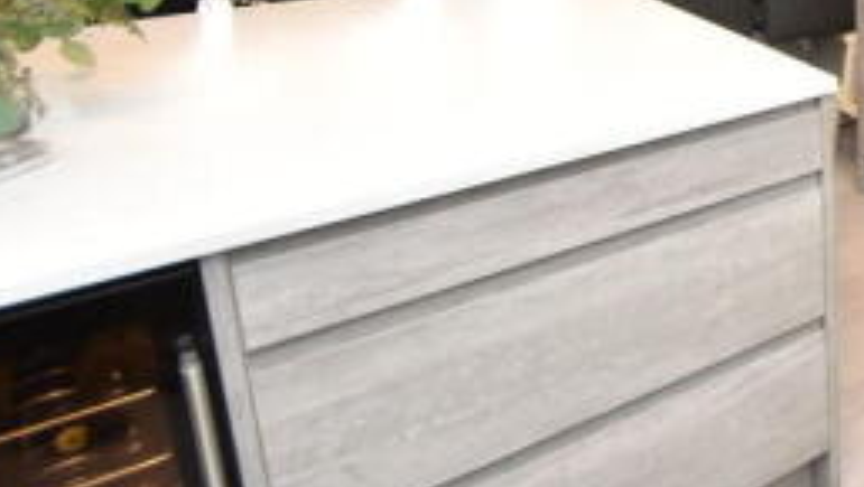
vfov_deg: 27.6
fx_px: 917
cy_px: -29
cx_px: 1064
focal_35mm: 40
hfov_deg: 36.9
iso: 800
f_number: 5
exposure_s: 1/100
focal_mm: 10
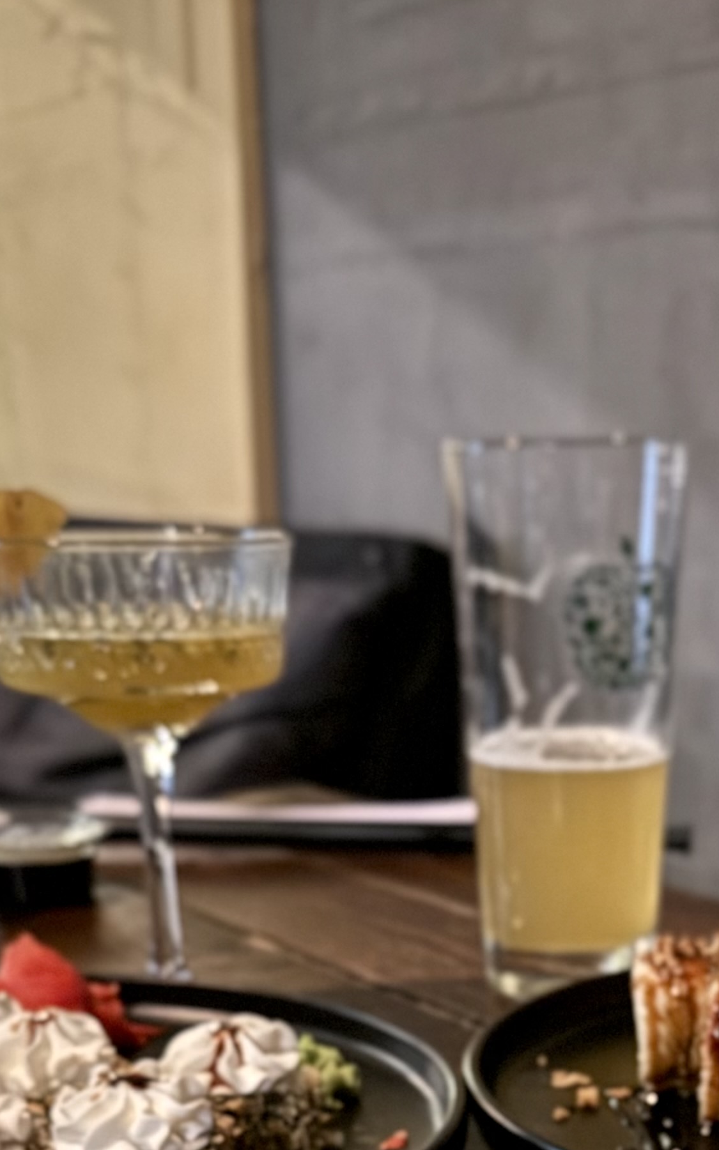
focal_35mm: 57
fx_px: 1787
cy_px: 1193
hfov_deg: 22.5
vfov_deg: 32.4
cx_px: 552
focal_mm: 6.76
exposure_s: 1/20
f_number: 1.78
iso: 1600
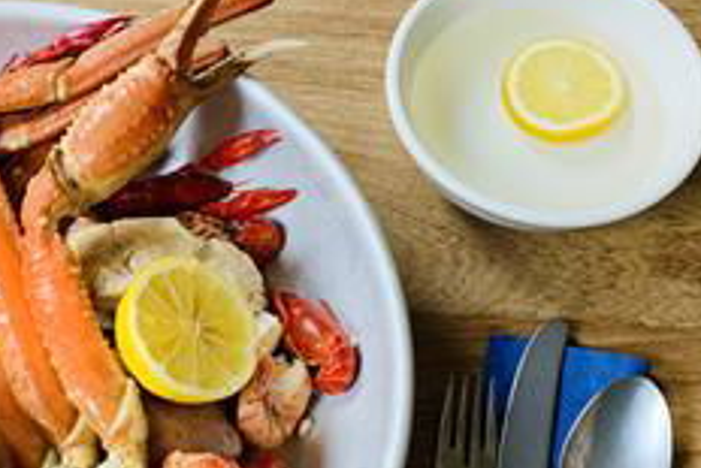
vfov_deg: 23.7
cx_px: 175
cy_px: 408
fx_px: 1091
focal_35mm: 56
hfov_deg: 34.9
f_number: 1.8
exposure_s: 1/60
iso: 125
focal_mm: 4.25
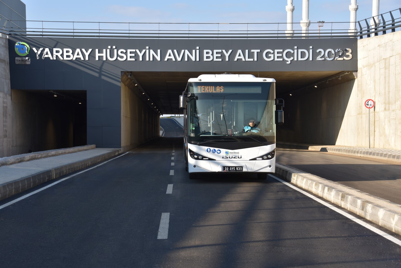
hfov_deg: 27.0
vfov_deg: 18.2
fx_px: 835
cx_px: 200
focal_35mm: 75
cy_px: 134
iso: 100
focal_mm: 50
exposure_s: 1/200
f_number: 7.1
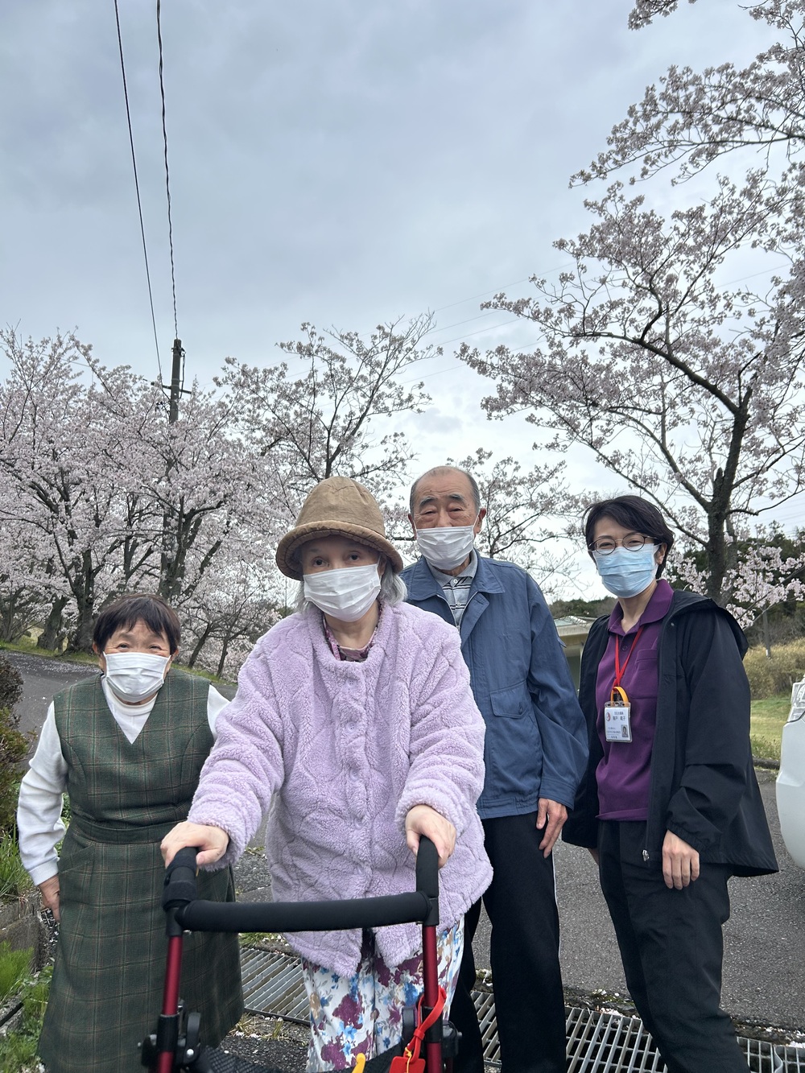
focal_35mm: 26
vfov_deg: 67.3
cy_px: 536
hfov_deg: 53.1
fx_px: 806
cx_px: 402
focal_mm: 5.7
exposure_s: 1/1361
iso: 50
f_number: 1.5
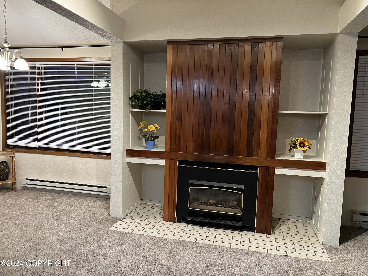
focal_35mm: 26
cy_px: 138
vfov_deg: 53.1
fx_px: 276
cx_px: 184
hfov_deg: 67.3
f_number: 1.5
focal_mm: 5.7
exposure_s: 1/60
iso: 200
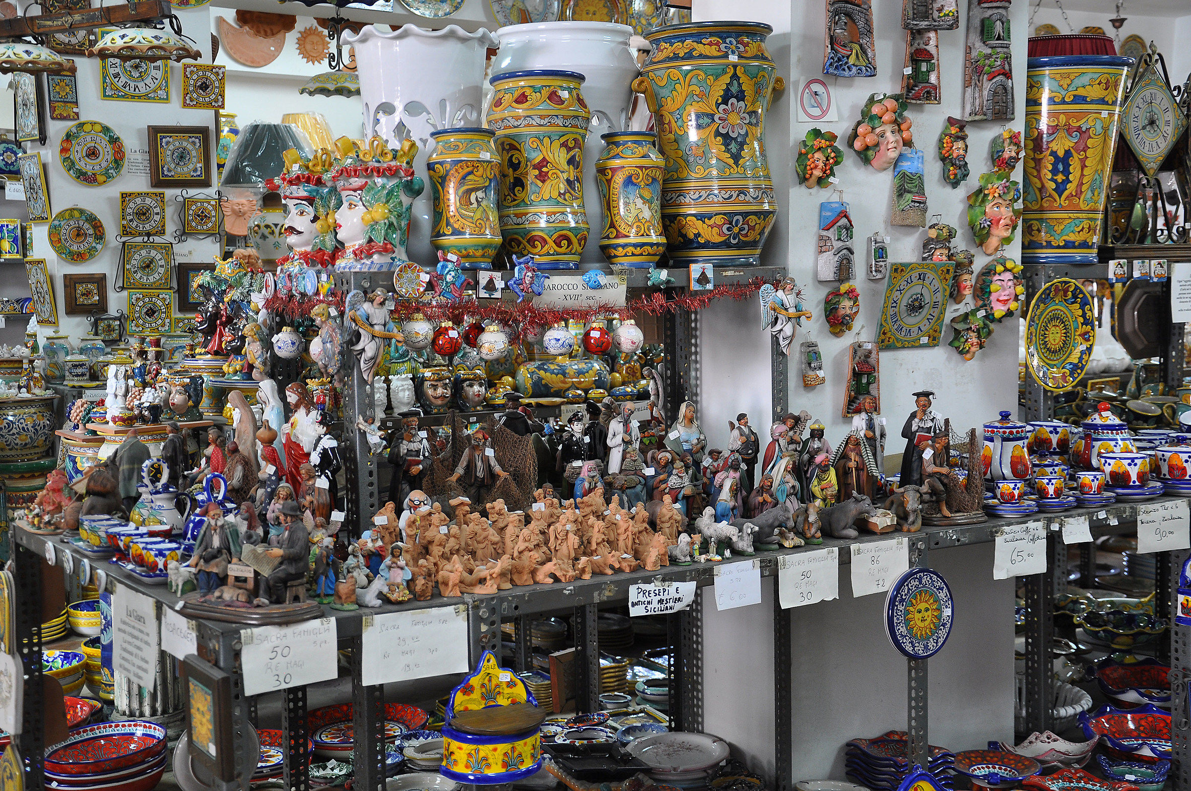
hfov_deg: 41.2
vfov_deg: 28.0
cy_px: 396
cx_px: 596
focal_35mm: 48
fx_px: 1586
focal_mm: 32
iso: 400
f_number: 4.2
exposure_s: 1/15
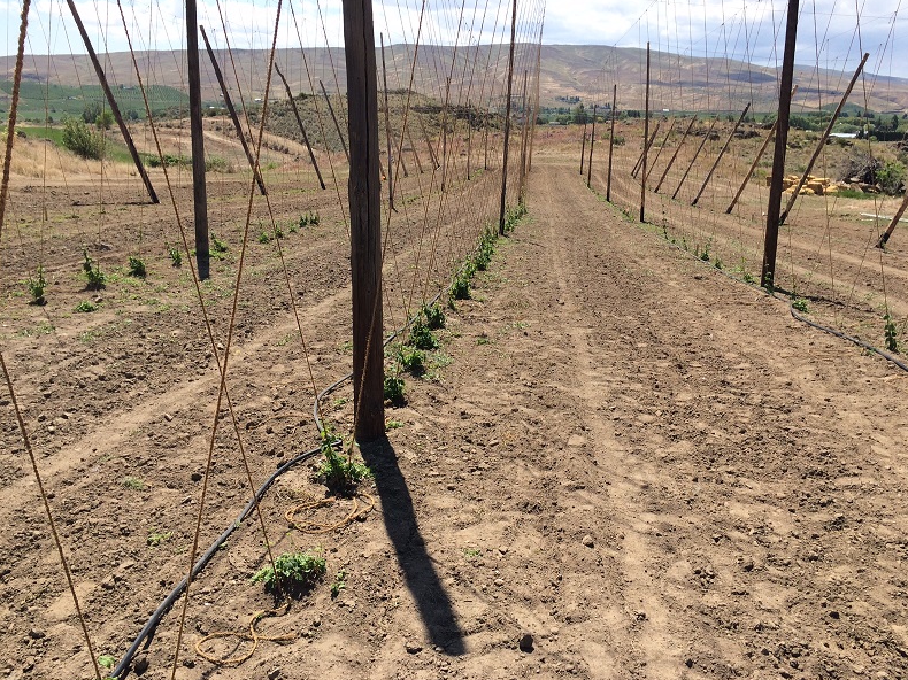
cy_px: 345
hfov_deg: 58.4
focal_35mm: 31
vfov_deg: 45.4
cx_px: 464
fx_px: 813
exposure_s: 1/1520
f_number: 2.2
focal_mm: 4.12
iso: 32
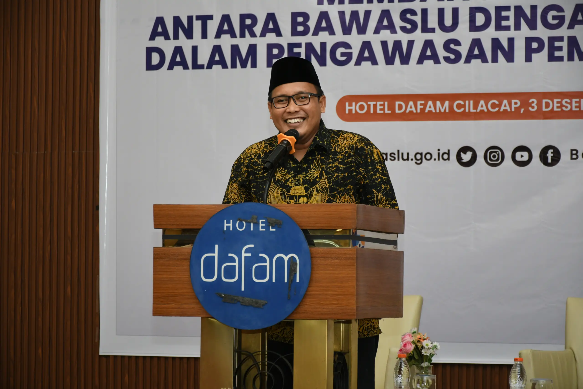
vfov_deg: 10.8
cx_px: 292
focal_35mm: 127
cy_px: 194
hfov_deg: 16.1
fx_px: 2057
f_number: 5.3
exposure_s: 1/200
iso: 1250
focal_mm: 85
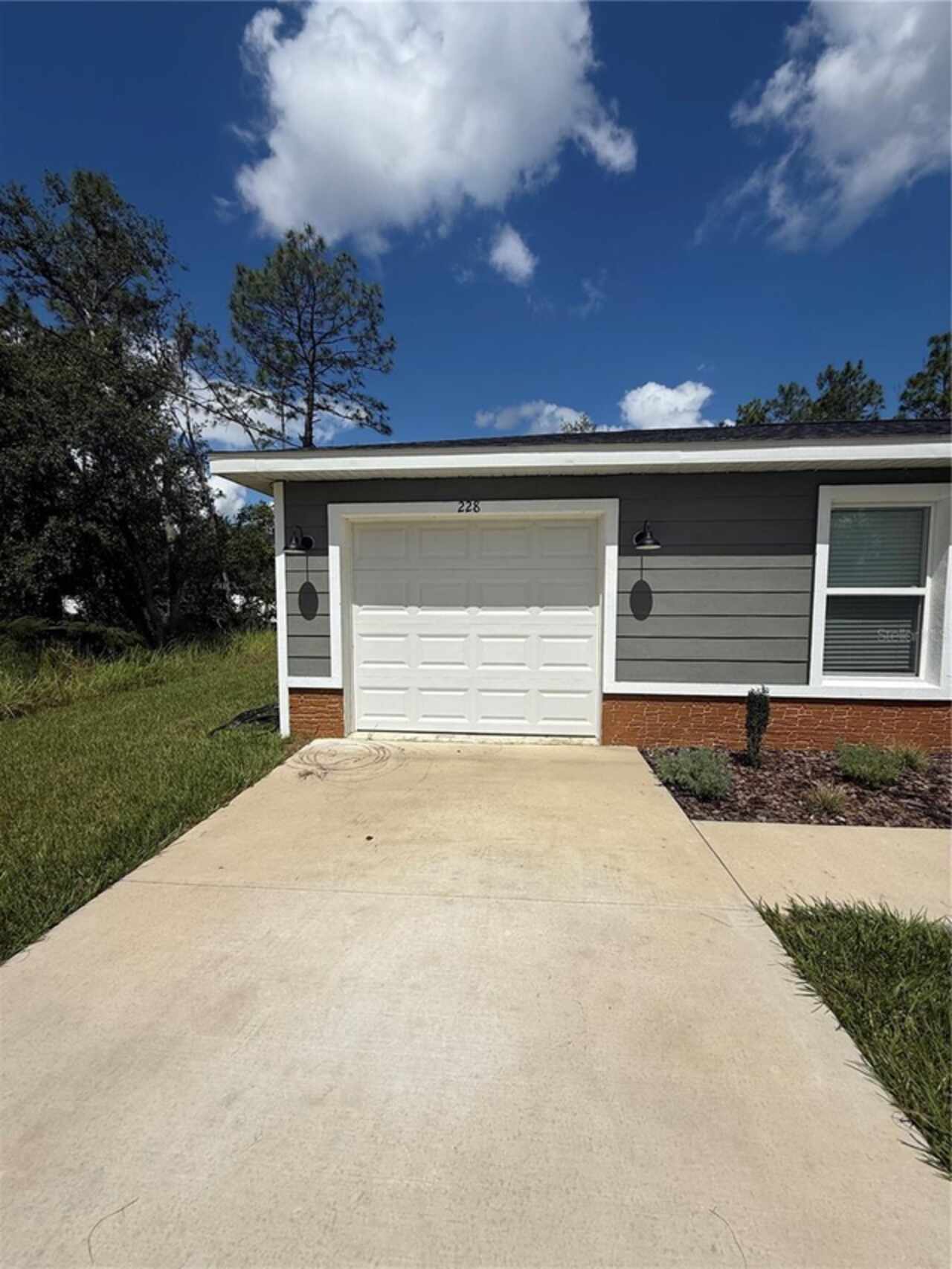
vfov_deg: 102.1
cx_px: 476
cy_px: 634
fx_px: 513
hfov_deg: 85.7
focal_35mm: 14
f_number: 2.2
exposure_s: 1/6173
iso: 40
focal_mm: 2.22
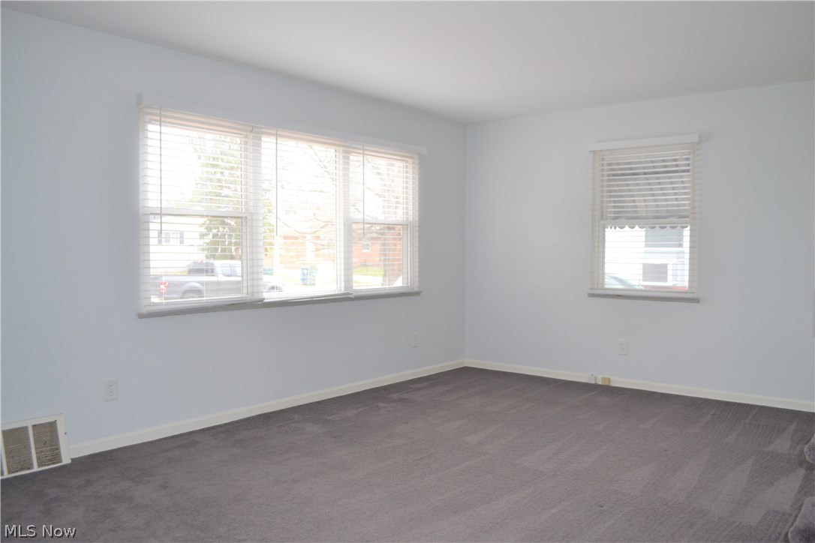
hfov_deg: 67.4
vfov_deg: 47.9
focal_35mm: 27
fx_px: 611
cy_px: 272
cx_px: 408
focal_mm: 18
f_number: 4
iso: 400
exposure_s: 1/125
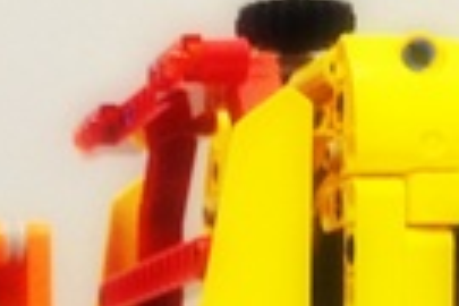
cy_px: 468
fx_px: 2754
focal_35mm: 216
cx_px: -238
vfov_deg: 6.3
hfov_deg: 9.3
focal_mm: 4.28
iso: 160
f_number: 2.4
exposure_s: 1/20
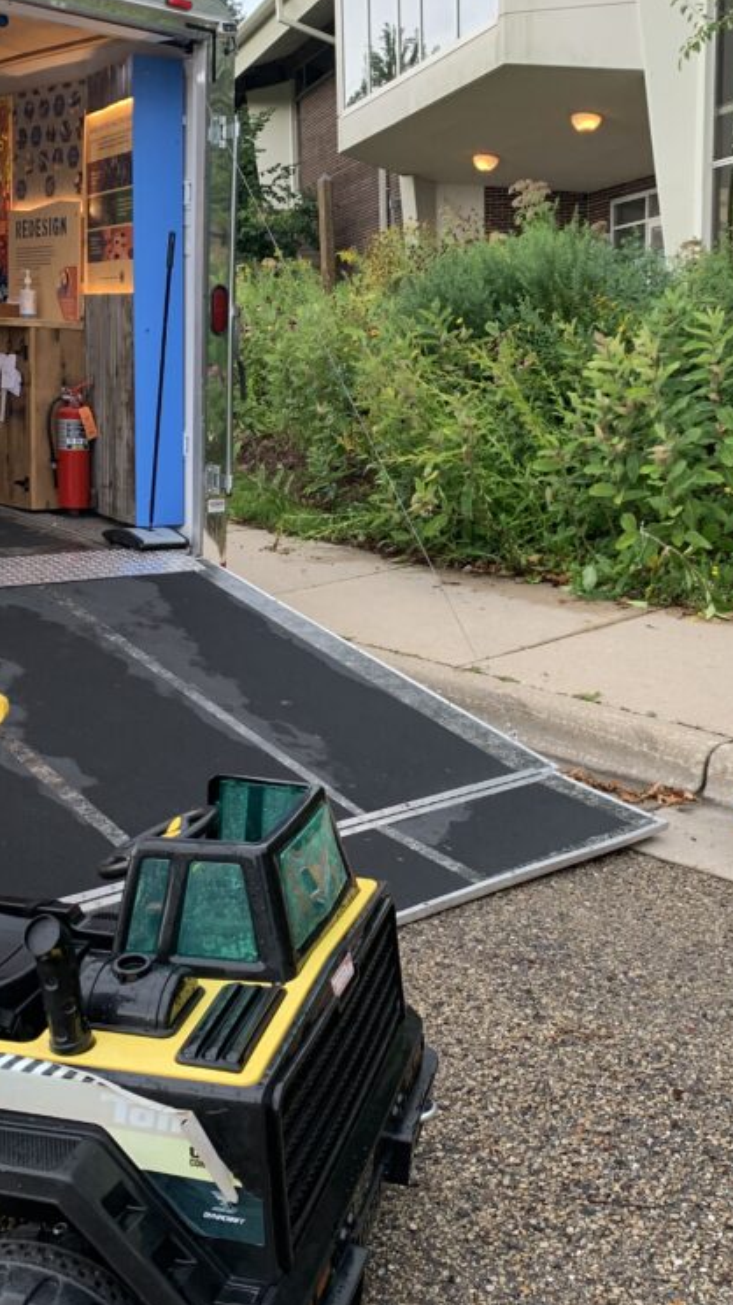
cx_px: 331
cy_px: 640
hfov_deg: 30.4
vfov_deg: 51.6
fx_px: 1349
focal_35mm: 39
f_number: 1.8
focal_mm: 4.25
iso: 100
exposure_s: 1/60
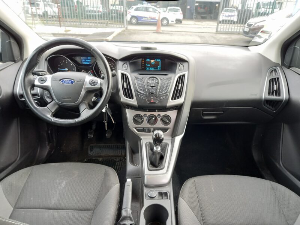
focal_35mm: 25
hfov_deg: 69.4
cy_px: 112
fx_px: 217
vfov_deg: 54.9
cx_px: 150
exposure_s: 1/50
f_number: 2
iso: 200
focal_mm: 4.6
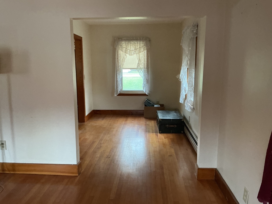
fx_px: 228
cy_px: 102
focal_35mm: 29
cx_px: 136
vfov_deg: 48.2
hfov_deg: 61.7
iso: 320
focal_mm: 3
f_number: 1.8
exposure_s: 1/40
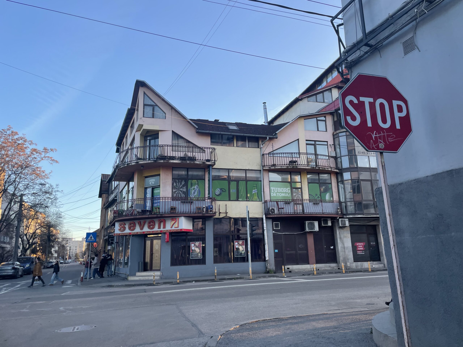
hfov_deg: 67.3
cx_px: 232
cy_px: 174
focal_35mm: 26
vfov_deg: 53.1
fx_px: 348
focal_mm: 4.2
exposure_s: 1/467
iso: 32
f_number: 1.6
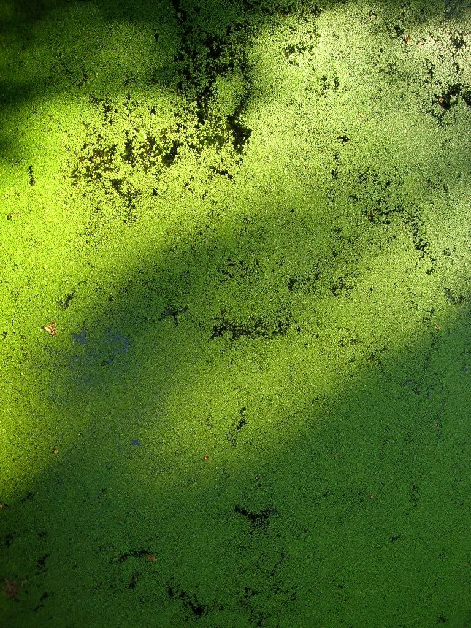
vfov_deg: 49.0
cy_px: 314
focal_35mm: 38
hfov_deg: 37.7
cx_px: 236
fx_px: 689
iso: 64
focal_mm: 7.8
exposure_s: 1/95
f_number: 2.8
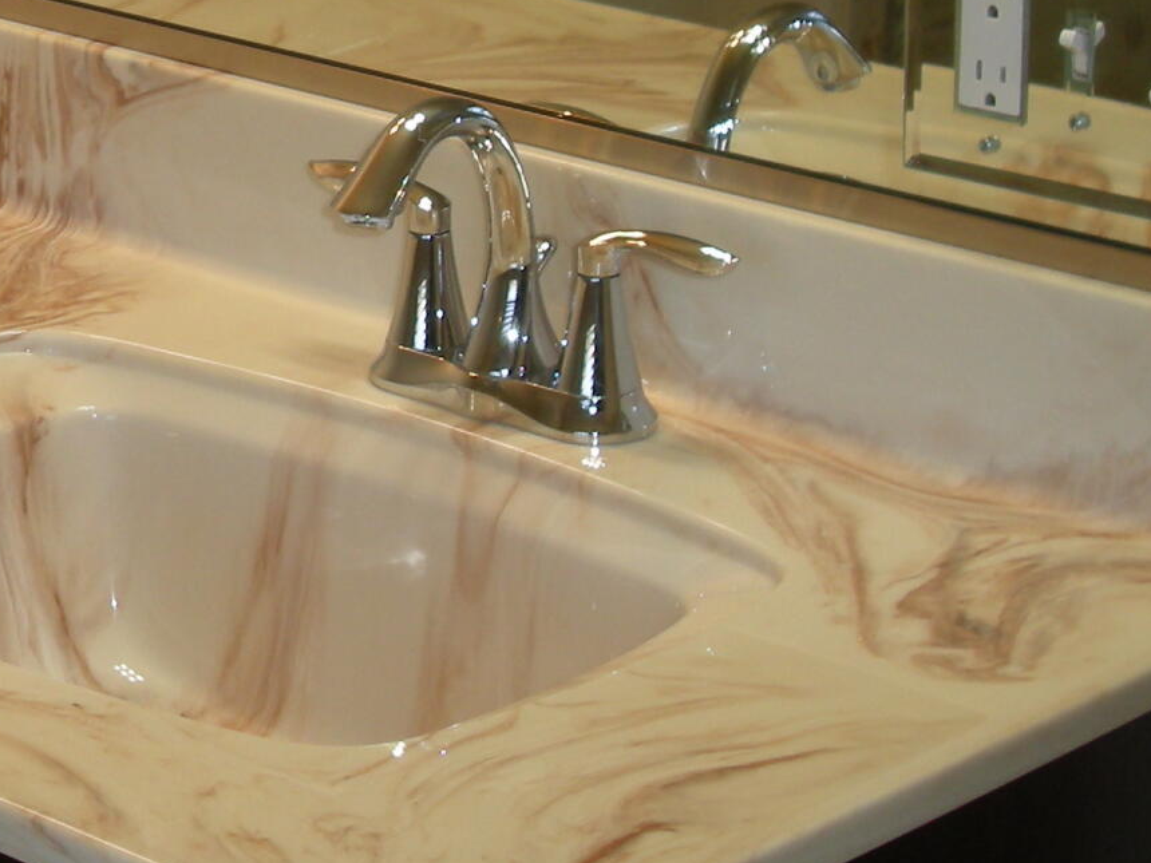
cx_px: -48
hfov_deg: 15.0
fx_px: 4289
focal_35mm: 129
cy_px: 31
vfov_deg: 11.4
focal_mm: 7.9
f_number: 2.8
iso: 64
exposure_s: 1/47.5
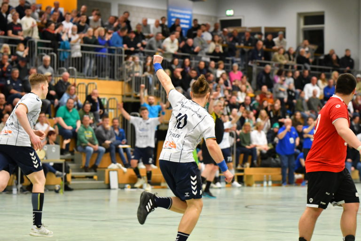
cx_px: 180
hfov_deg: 14.9
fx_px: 1384
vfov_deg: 9.9
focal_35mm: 138
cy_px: 120
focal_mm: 92
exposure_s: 1/500
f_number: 2.8
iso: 3600
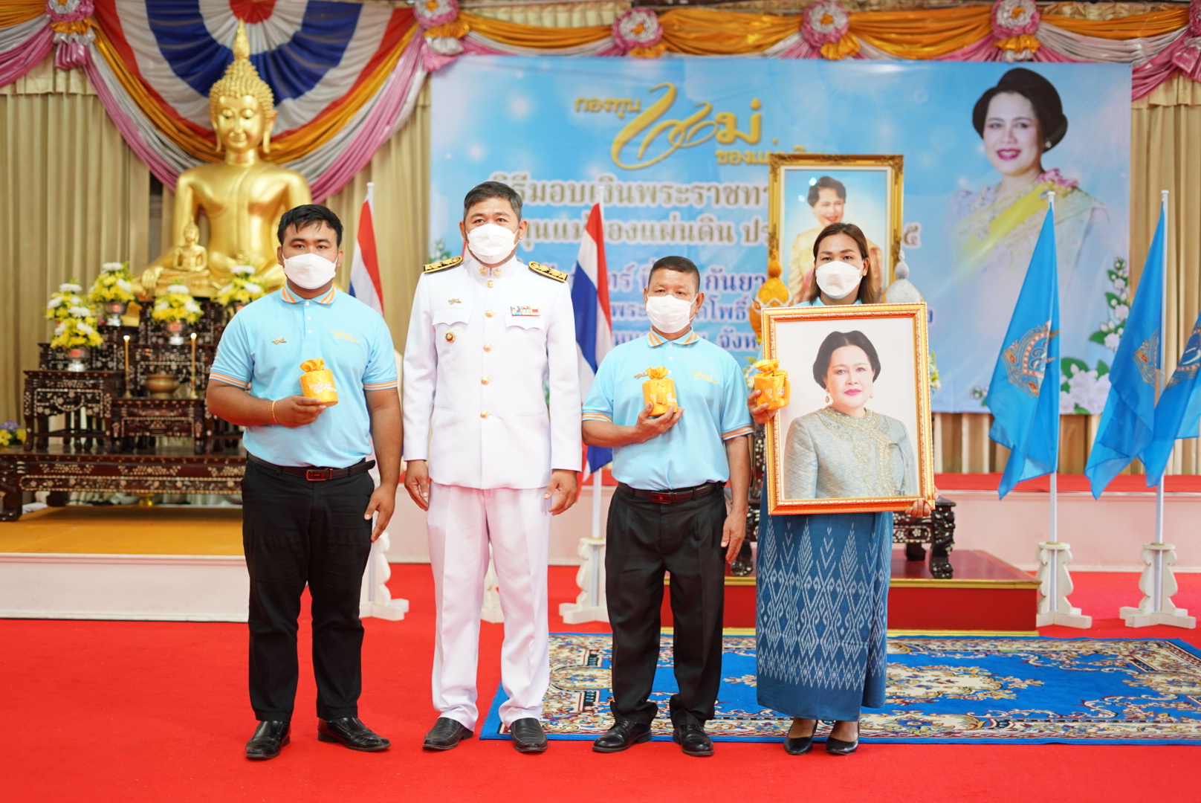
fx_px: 1669
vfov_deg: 27.0
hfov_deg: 39.6
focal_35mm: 50
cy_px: 402
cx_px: 600
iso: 400
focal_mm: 50
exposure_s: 1/50
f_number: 1.8
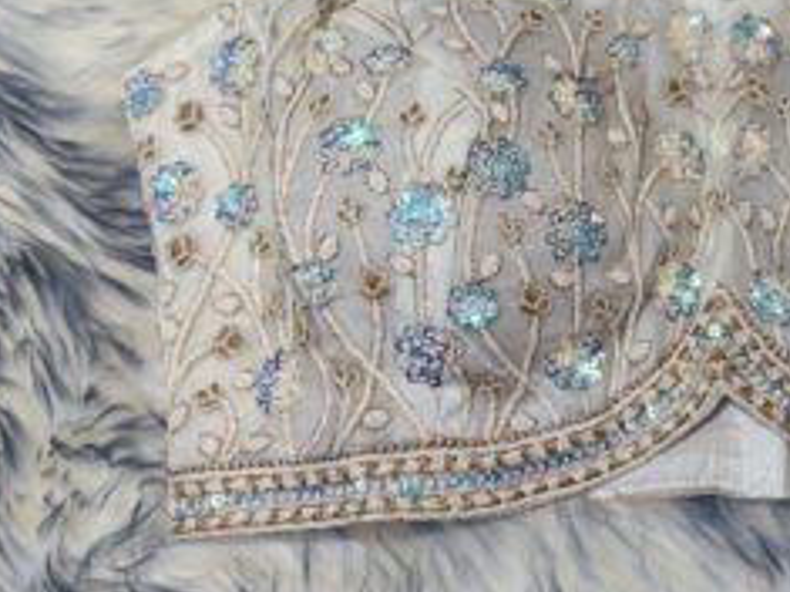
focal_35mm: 91
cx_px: 708
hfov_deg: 21.1
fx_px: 2076
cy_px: 34
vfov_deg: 16.0
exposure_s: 1/120
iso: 100
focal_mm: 6.86
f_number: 1.78
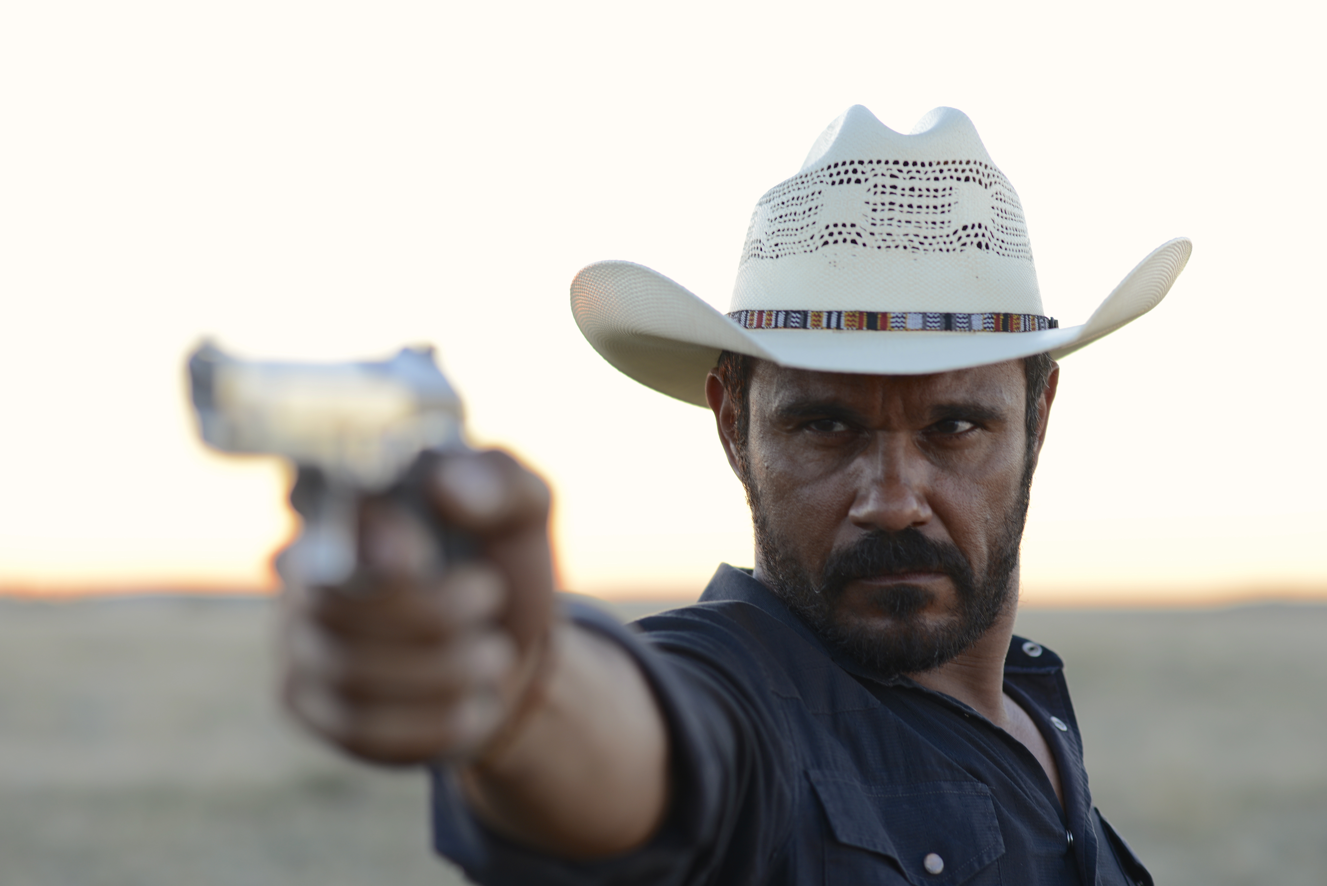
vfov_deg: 16.1
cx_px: 664
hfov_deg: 23.9
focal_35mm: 85
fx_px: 3134
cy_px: 443
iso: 100
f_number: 3.2
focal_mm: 85
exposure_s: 1/80
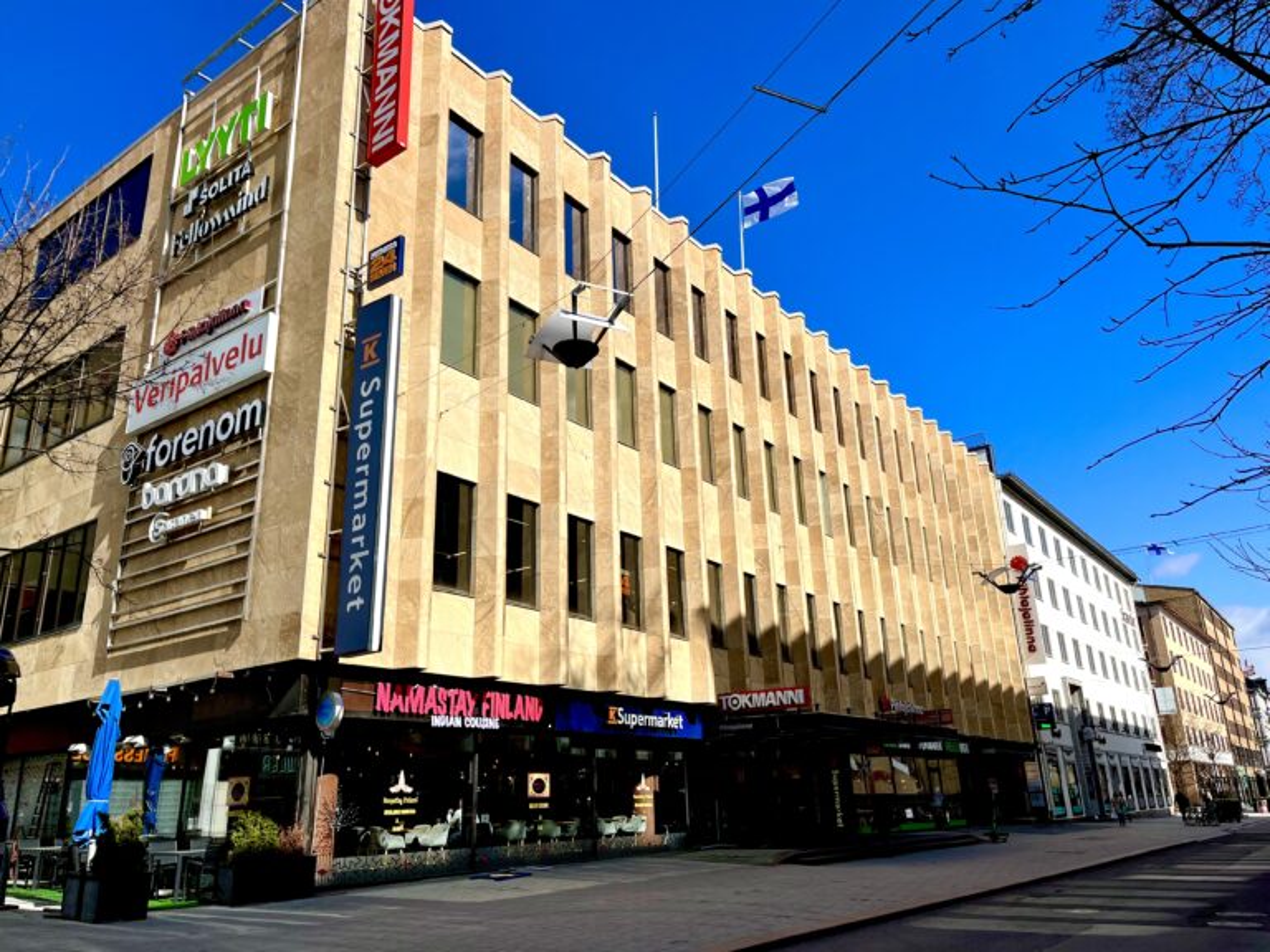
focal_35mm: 26
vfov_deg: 53.1
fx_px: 954
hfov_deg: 67.3
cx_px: 635
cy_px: 476
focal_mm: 5.1
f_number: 1.6
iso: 50
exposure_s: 1/4651
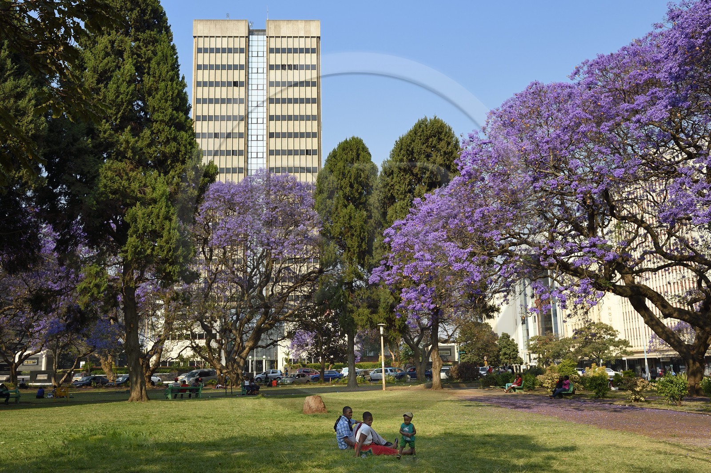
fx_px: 671
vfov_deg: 38.8
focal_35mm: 34
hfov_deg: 55.8
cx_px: 356
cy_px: 236
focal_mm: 34
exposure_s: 1/250
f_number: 10
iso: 200
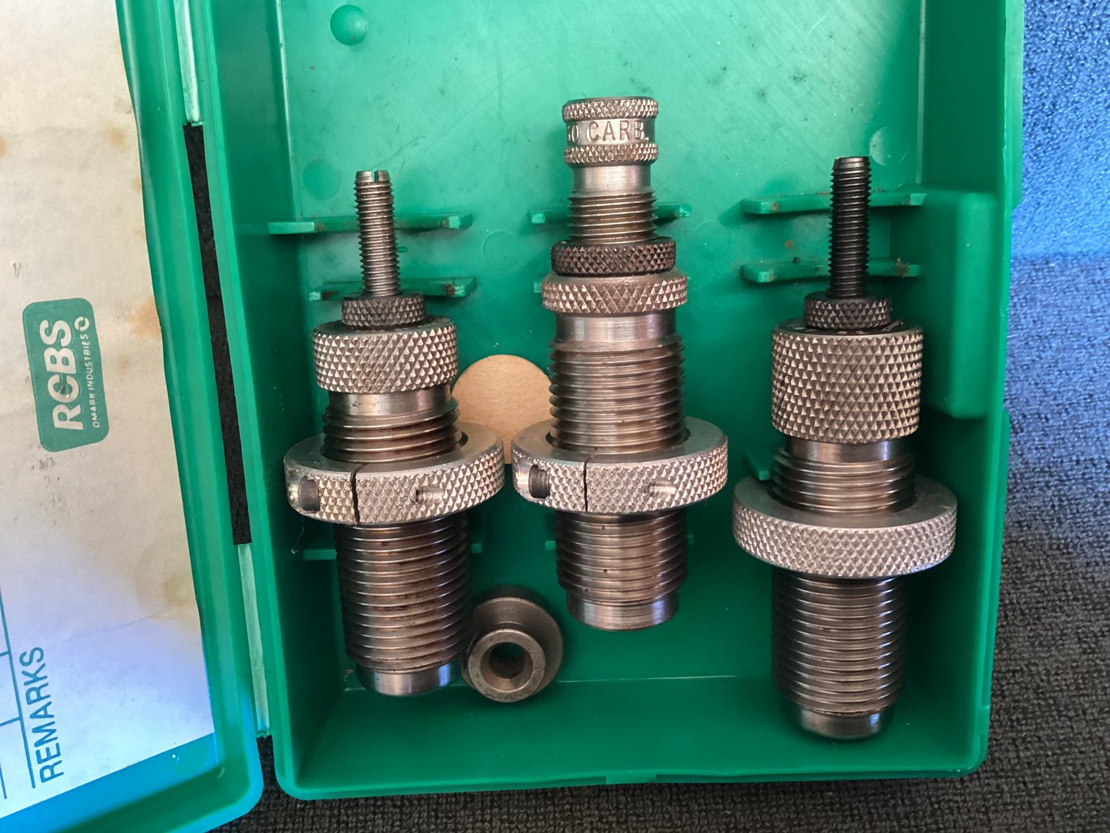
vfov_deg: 45.4
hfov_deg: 58.3
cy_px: 416
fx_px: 994
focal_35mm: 31
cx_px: 555
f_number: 2.4
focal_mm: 3.3
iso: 400
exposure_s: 1/33
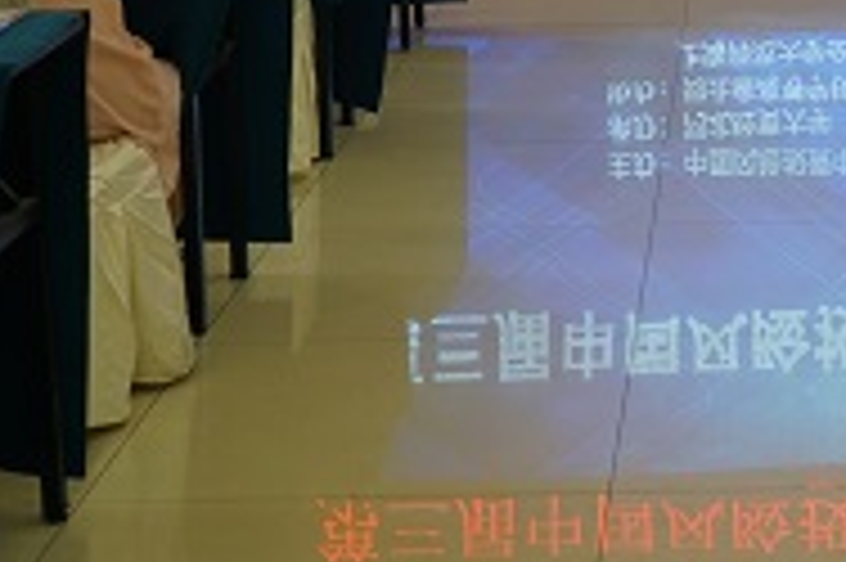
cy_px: -301
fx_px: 2395
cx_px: 868
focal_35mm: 102
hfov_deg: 19.4
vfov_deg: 12.7
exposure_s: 1/60
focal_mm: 32
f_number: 4
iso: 400
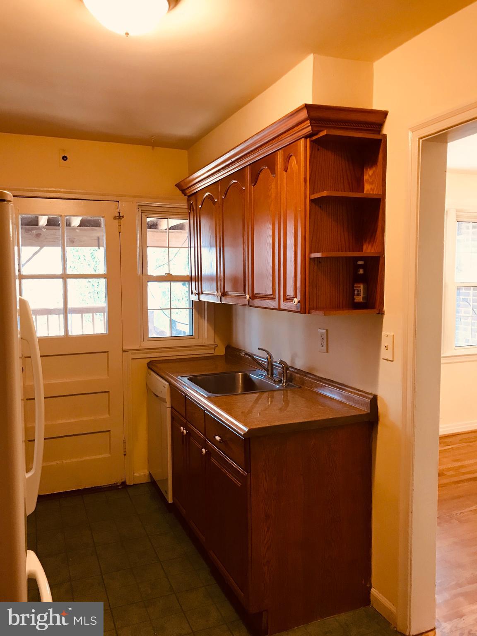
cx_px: 238
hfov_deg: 49.7
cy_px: 318
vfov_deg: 63.4
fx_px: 514
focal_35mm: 28
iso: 50
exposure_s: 1/15
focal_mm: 3.99
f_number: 1.8
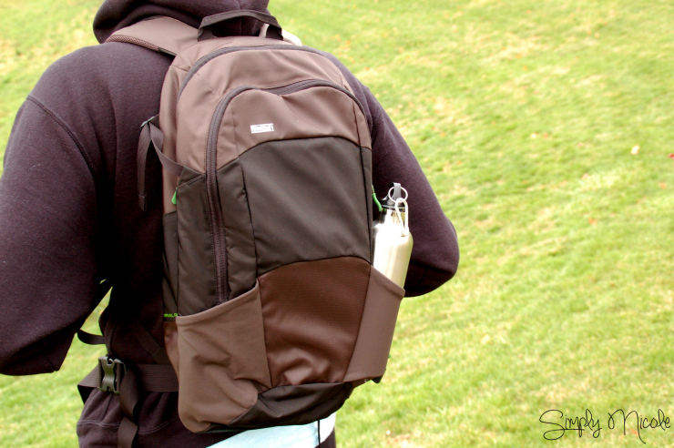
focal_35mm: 52
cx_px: 337
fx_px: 982
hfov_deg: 37.9
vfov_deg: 25.7
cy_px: 224
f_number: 6.3
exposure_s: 1/25
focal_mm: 35
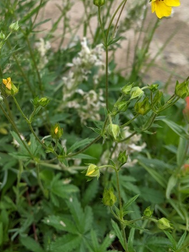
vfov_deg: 39.6
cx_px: 38
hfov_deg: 30.2
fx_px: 342
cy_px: 71
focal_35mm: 47
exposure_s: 1/206
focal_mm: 4.44
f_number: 1.8
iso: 59
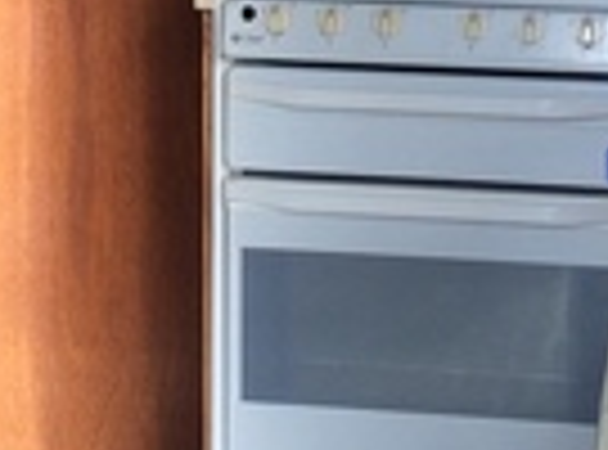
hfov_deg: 12.6
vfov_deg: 9.2
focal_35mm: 157
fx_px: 2745
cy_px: -128
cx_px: 194
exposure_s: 1/50
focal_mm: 3.3
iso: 40
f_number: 2.4
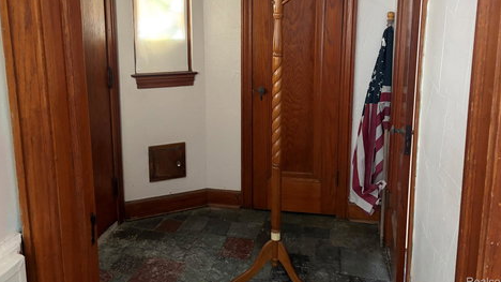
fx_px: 412
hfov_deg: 62.6
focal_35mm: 31
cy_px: 84
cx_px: 245
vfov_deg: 37.2
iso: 640
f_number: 1.6
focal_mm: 5.96
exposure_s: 1/30
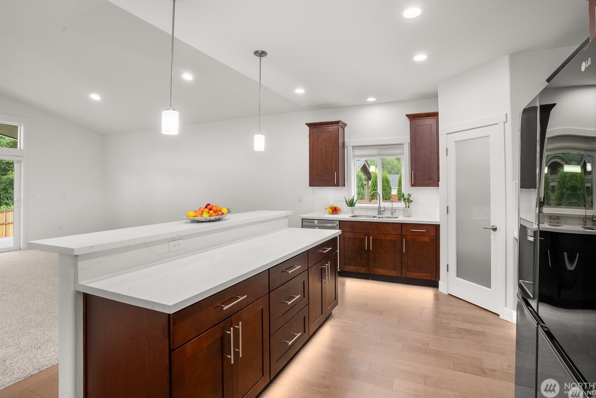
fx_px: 282
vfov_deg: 70.4
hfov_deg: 93.2
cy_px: 191
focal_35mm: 17
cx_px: 316
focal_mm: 16
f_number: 8
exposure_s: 1/10
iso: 500
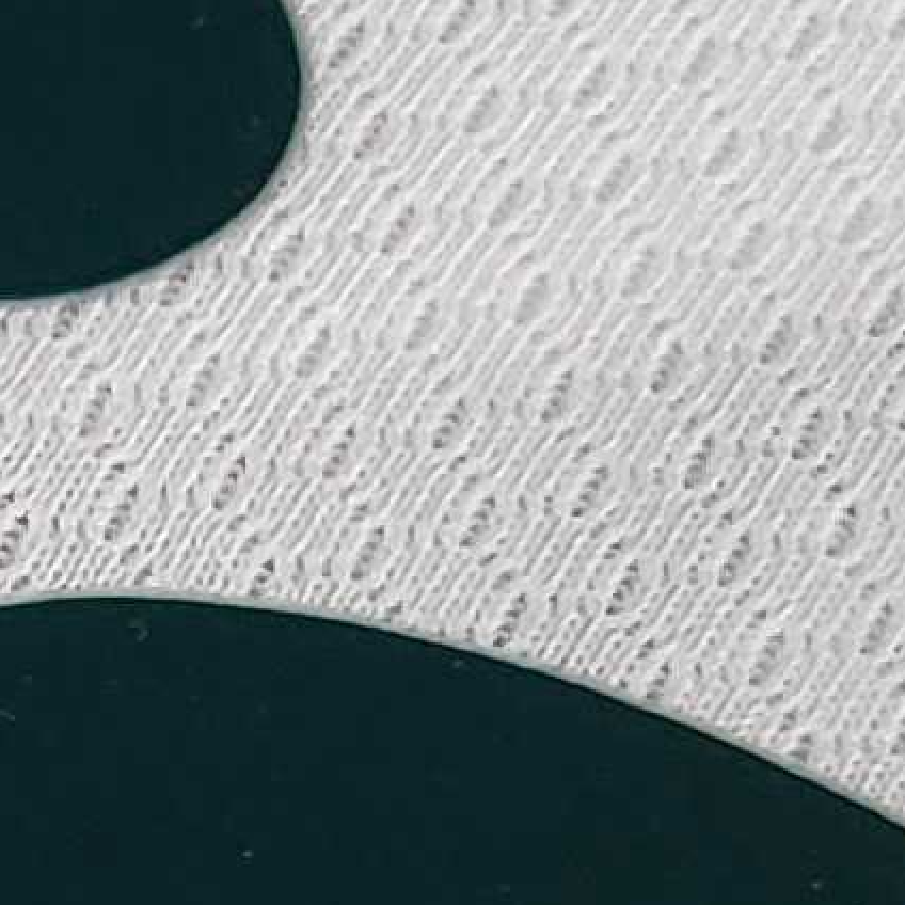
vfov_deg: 8.1
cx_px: -975
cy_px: 687
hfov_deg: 7.7
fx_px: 6419
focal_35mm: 217
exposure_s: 1/100
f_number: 1.8
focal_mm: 4.25
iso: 100
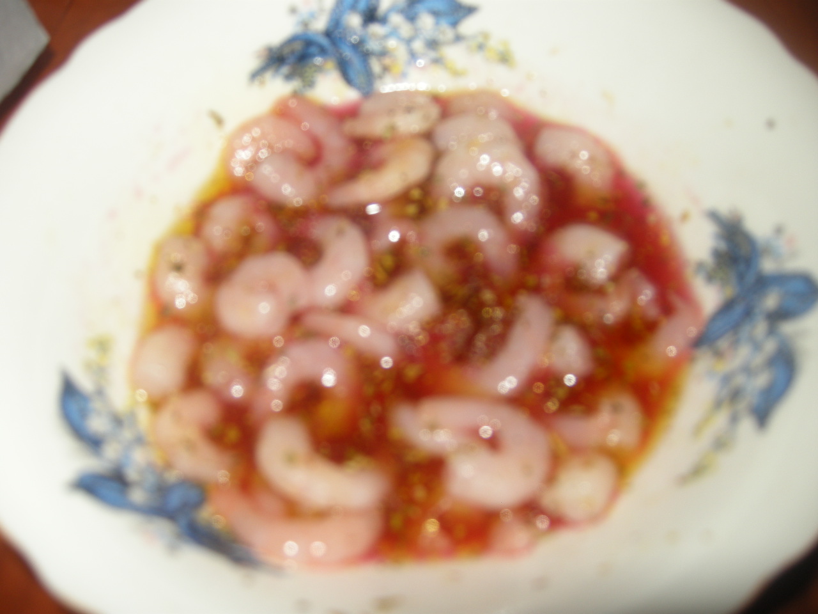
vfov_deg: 40.7
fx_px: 827
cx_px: 409
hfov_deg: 52.6
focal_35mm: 35
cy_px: 307
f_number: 2.7
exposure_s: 1/60
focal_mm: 7.5
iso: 64
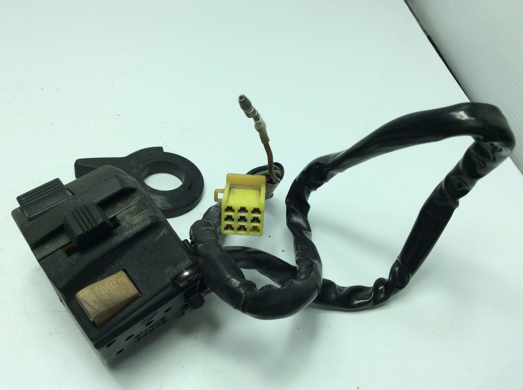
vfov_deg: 44.1
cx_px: 262
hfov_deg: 56.9
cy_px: 195
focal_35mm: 32
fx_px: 483
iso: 32
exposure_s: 1/414
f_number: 2.4
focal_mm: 3.3
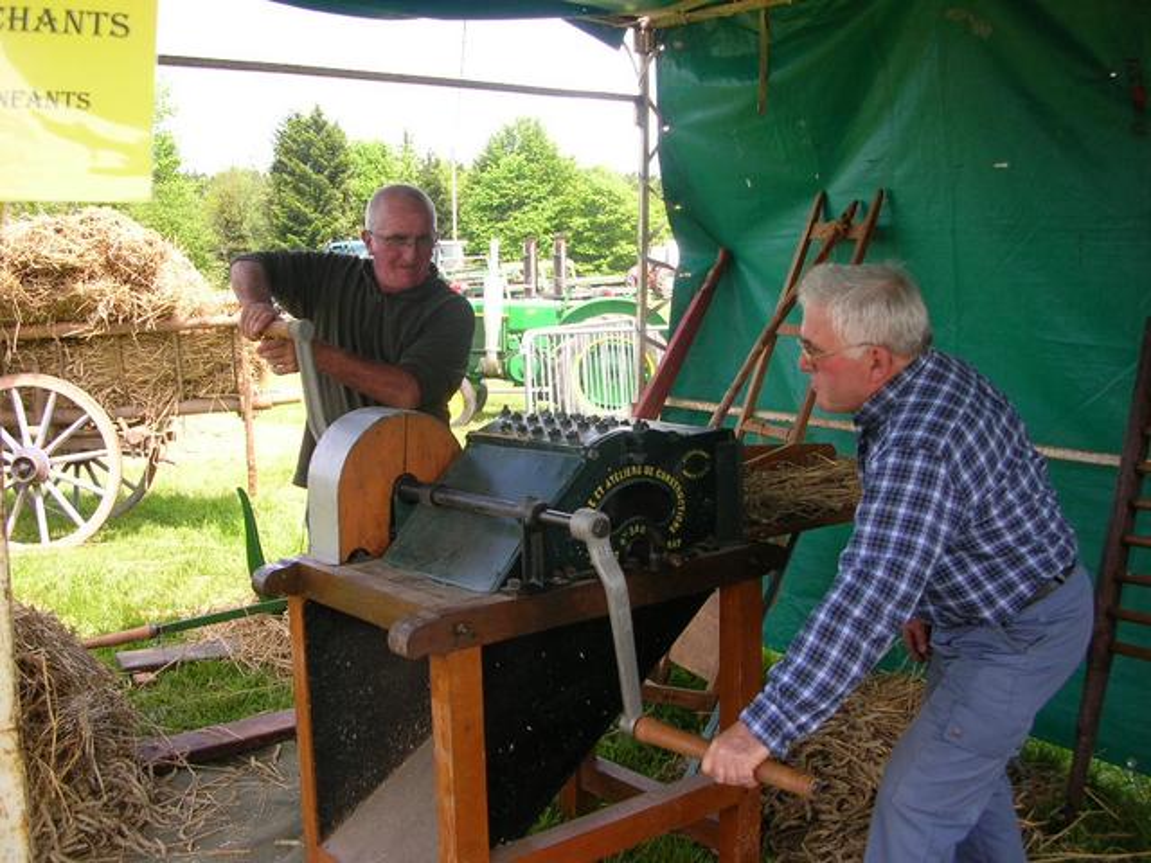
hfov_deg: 52.6
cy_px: 432
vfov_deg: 40.7
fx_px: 1164
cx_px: 576
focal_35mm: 35
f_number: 2.8
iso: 50
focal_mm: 5.8
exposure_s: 1/183
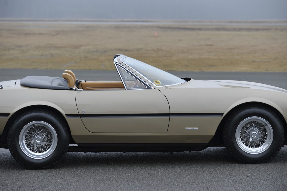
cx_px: 144
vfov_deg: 10.1
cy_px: 96
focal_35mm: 135
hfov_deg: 15.2
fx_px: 1076
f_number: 4
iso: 400
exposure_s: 1/400
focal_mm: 135
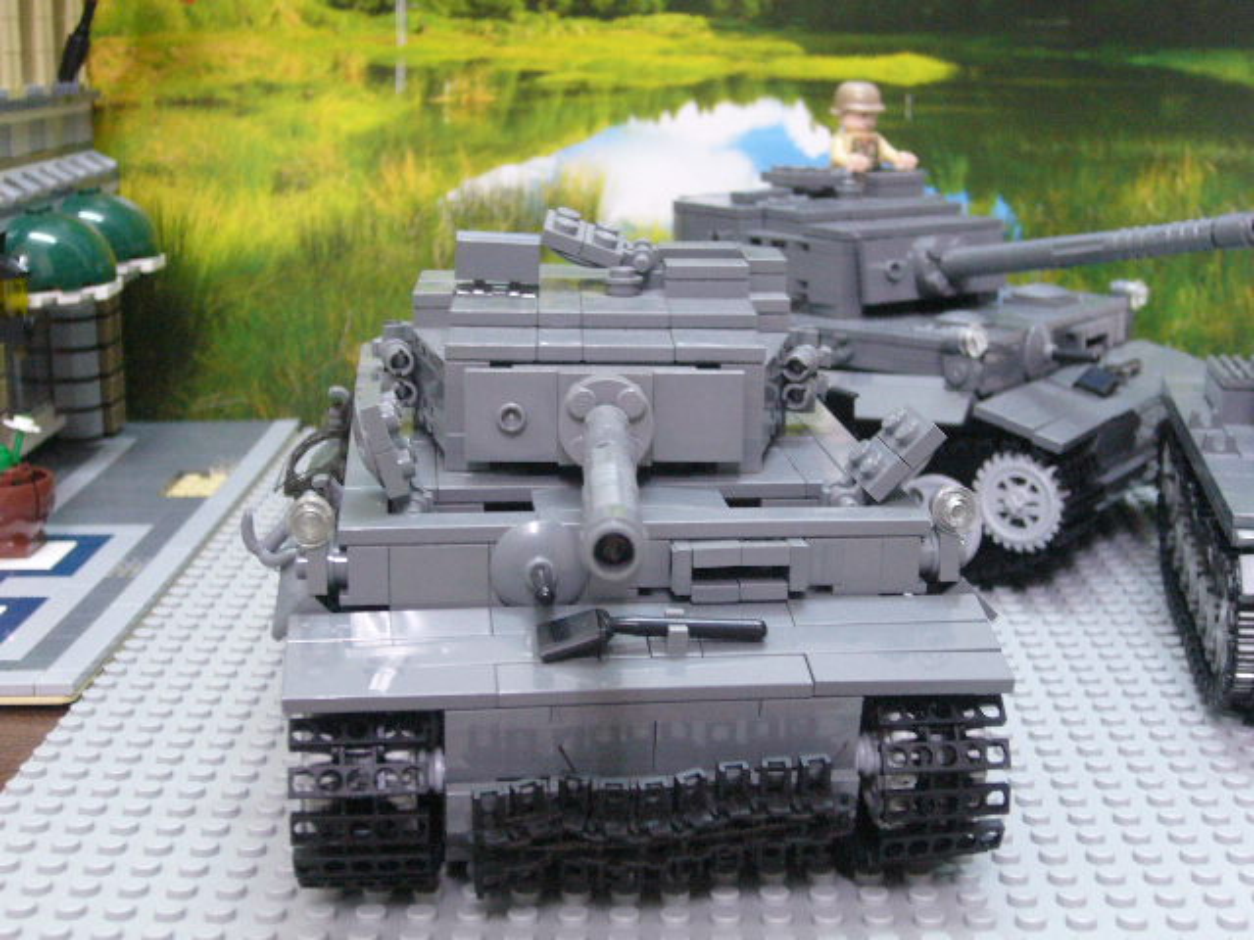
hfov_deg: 34.9
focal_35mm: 55
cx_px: 627
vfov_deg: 26.6
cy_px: 470
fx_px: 1992
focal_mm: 9.1
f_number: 3.5
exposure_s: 1/8
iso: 200
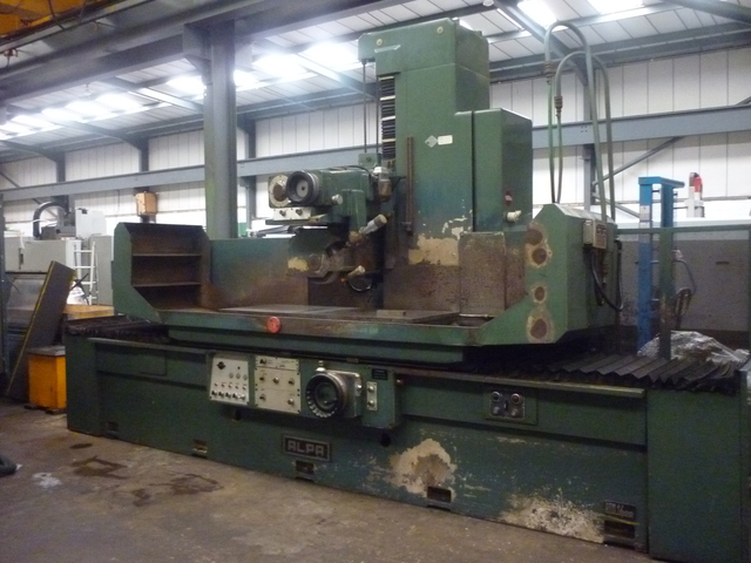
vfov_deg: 42.9
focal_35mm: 33
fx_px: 716
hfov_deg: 55.4
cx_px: 376
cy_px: 282
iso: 800
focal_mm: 5.5
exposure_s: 1/15
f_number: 2.8
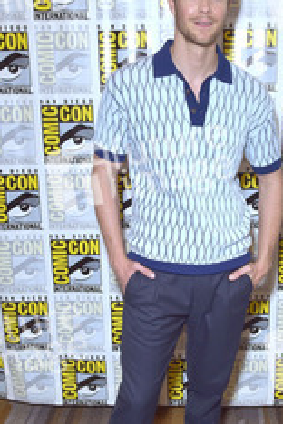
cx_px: 193
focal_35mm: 53
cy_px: 259
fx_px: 625
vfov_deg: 37.3
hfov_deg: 25.4
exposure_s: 1/250
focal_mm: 31
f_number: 6.3
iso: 800
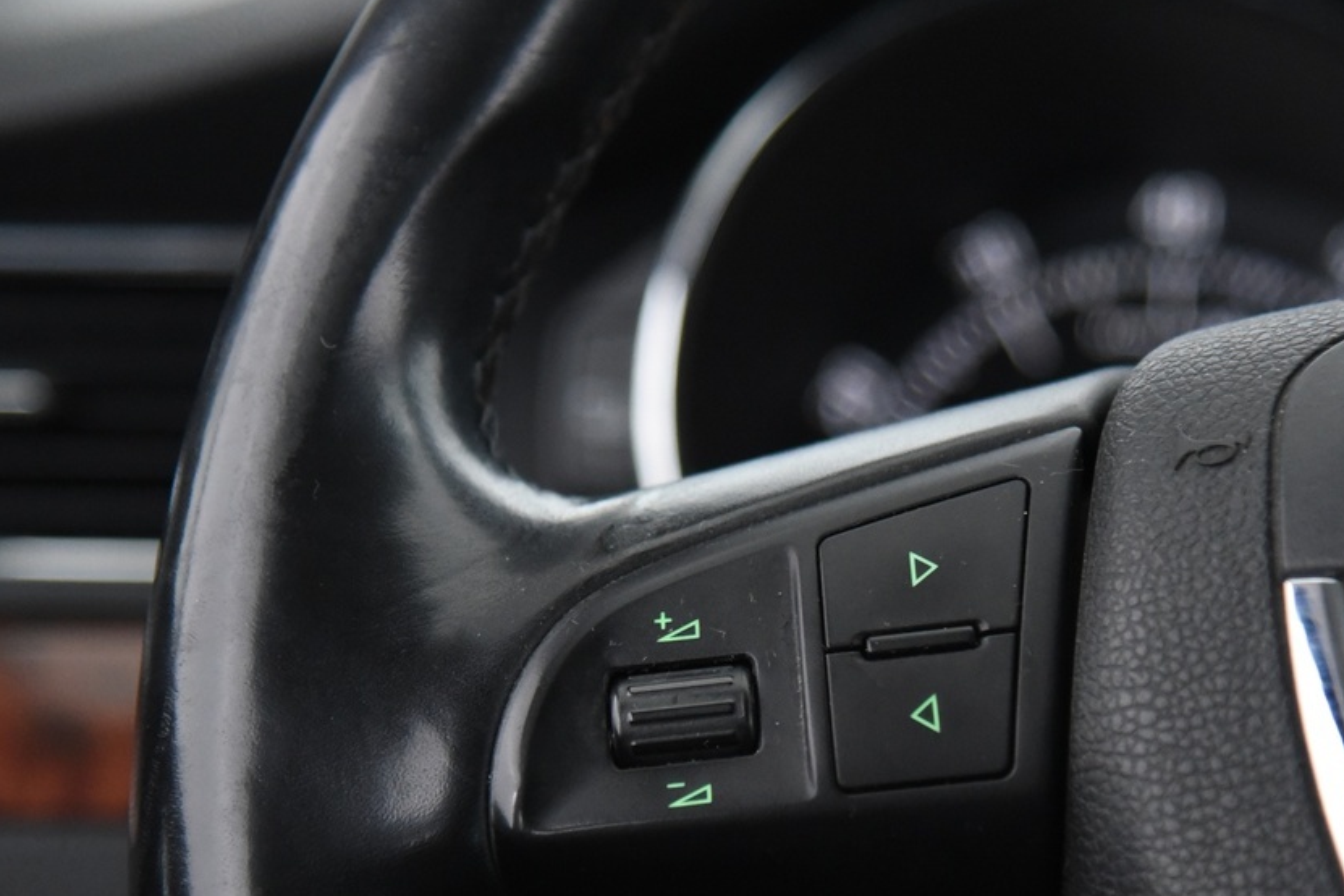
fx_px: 6906
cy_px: 621
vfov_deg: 7.4
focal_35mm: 185
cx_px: 684
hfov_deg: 11.1
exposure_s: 1/25
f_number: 4
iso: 4000
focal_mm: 95
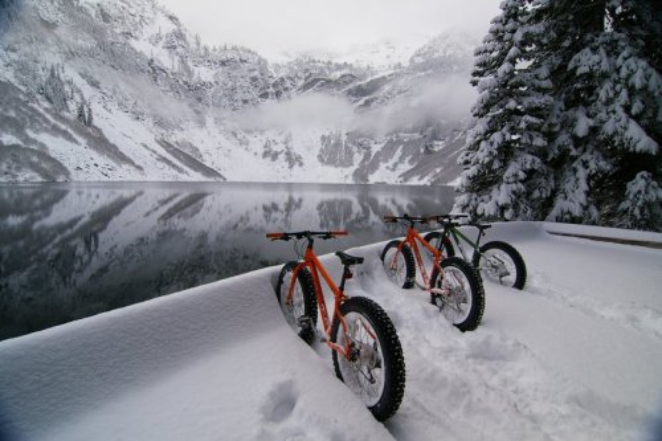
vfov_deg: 59.5
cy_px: 220
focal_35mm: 21
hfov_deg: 81.2
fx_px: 386
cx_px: 331
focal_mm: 14
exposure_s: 1/125
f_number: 6.7
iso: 200
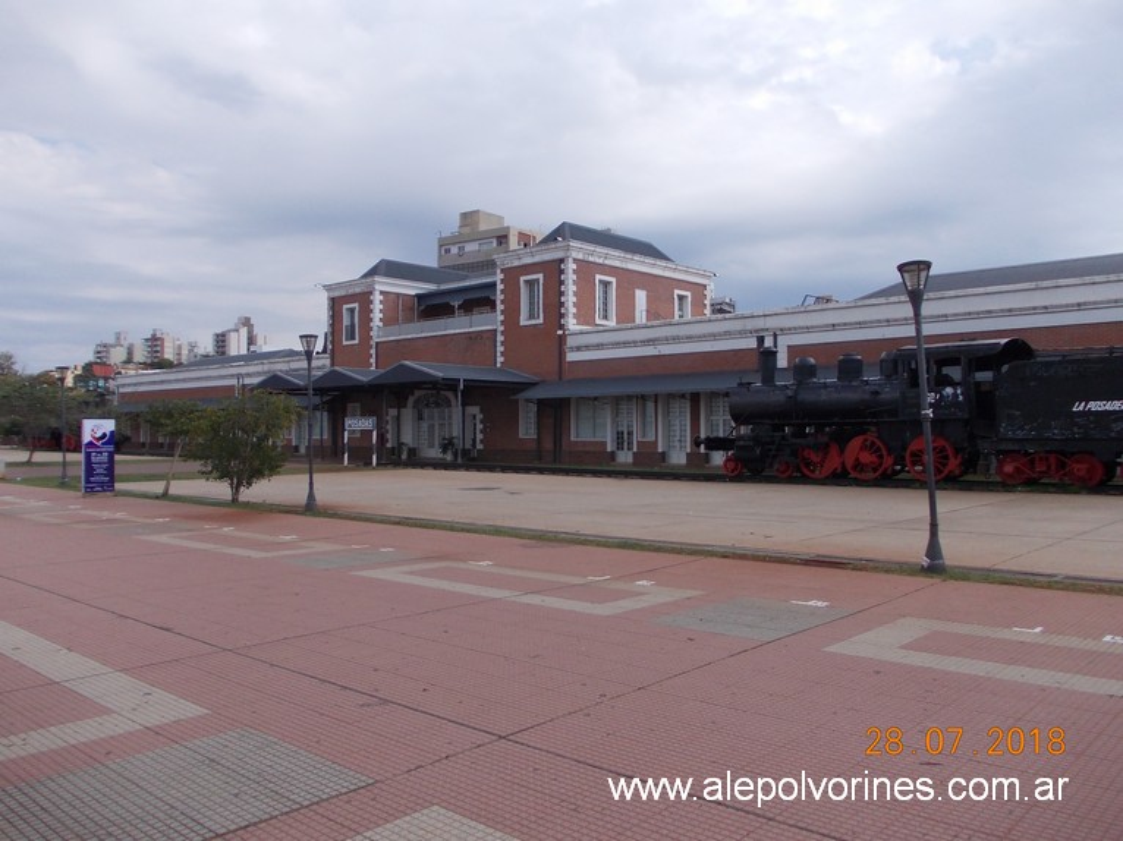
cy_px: 420
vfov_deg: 49.7
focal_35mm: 28
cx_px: 562
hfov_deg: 63.5
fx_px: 908
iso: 80
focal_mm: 4
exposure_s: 1/400
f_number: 5.4
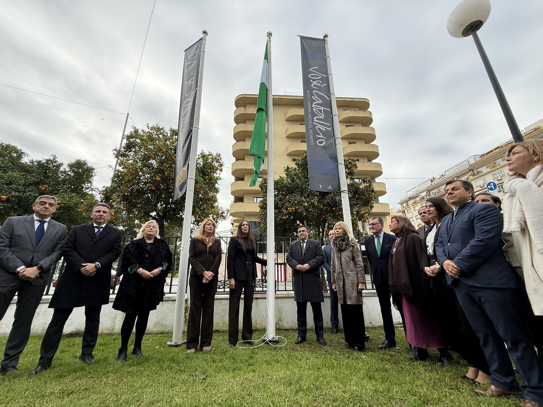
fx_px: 220
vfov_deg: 85.7
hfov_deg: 102.1
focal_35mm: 14
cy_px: 204
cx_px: 272
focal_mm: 2.22
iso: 64
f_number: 2.2
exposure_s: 1/468
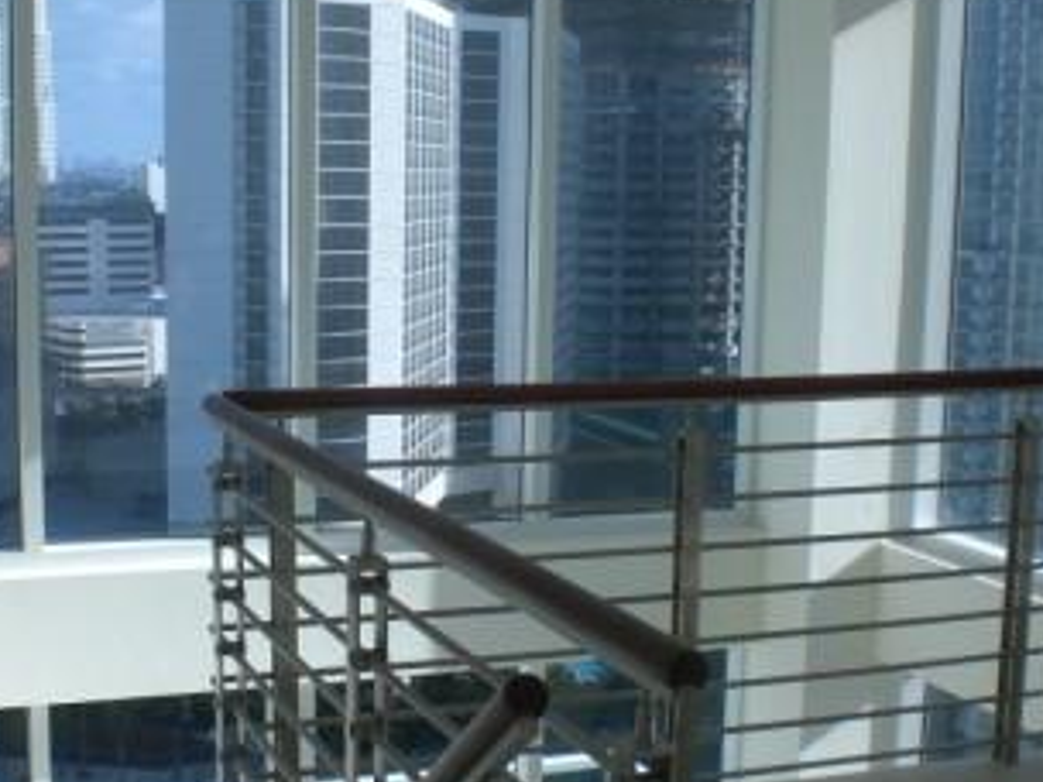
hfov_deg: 34.3
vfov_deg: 26.1
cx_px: 470
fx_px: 1687
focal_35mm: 56
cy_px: 415
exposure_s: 1/320
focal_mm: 6.3
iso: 50
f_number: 4.4
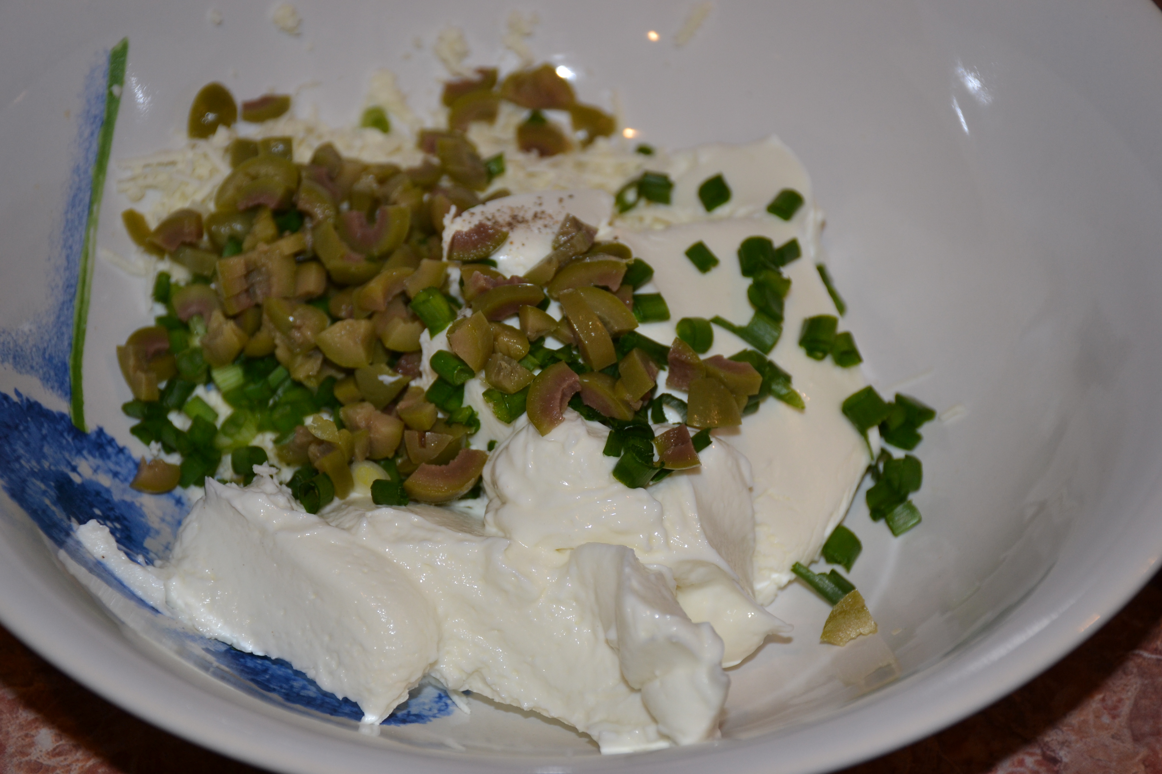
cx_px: 581
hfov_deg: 26.0
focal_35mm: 78
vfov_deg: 17.5
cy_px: 387
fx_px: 2517
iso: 450
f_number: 4.8
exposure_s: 1/60
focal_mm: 52
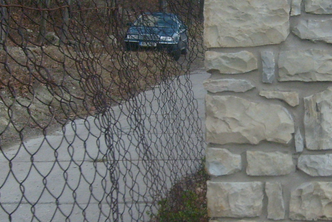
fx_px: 775
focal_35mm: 84
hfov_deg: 23.7
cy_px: 115
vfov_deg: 16.3
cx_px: 282
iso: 80
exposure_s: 1/125
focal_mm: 5.8
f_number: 2.8
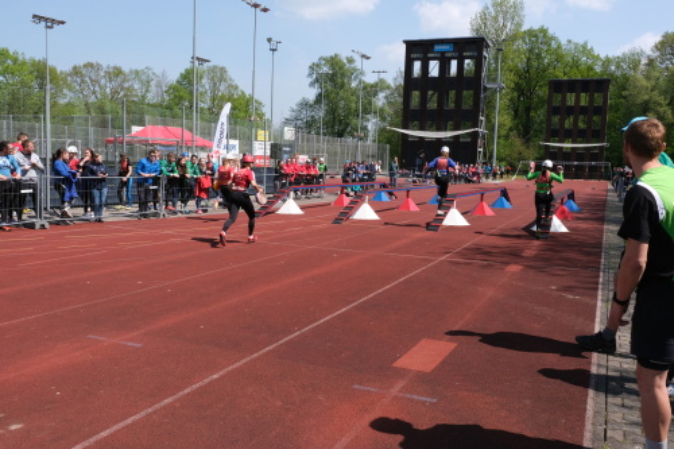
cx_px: 337
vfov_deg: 43.6
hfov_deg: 61.9
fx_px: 561
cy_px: 224
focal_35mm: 30
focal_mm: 20.1
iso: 500
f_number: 16
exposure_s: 1/170
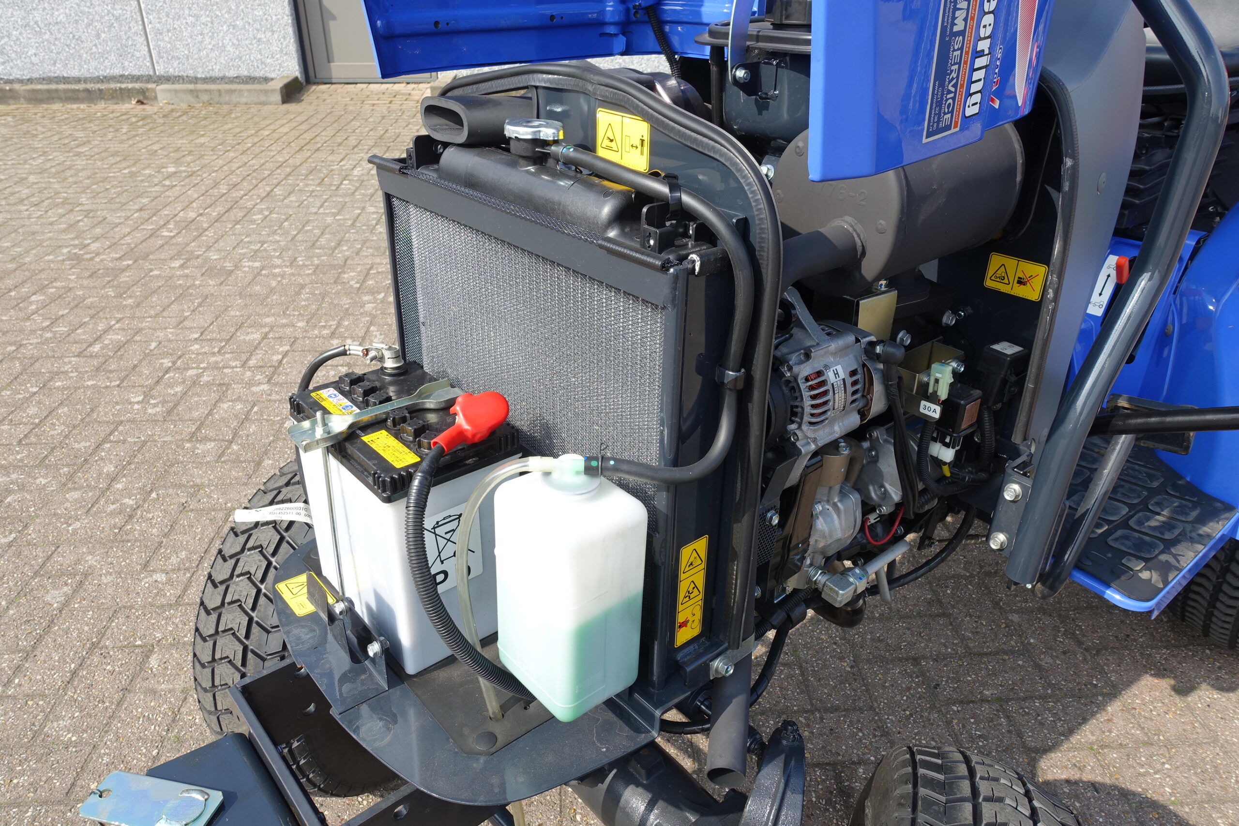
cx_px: 620
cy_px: 413
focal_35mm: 24
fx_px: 826
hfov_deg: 73.7
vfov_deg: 53.1
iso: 125
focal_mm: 8.8
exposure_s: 1/250
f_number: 5.6
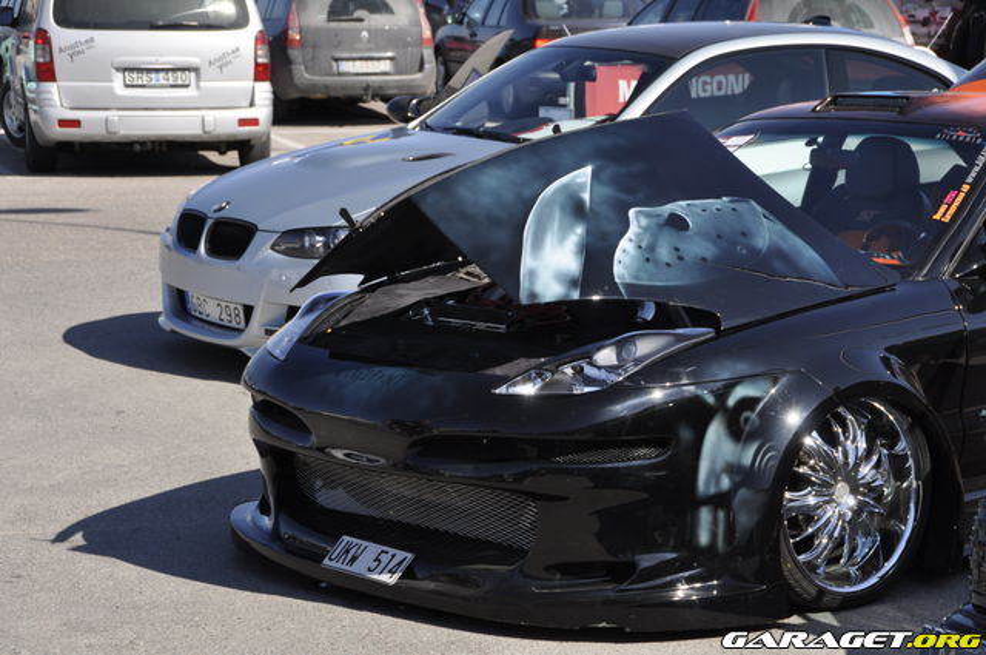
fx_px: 2544
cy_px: 328
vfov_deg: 14.7
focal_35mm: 93
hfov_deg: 21.9
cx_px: 493
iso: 320
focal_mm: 62
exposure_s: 1/800
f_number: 8
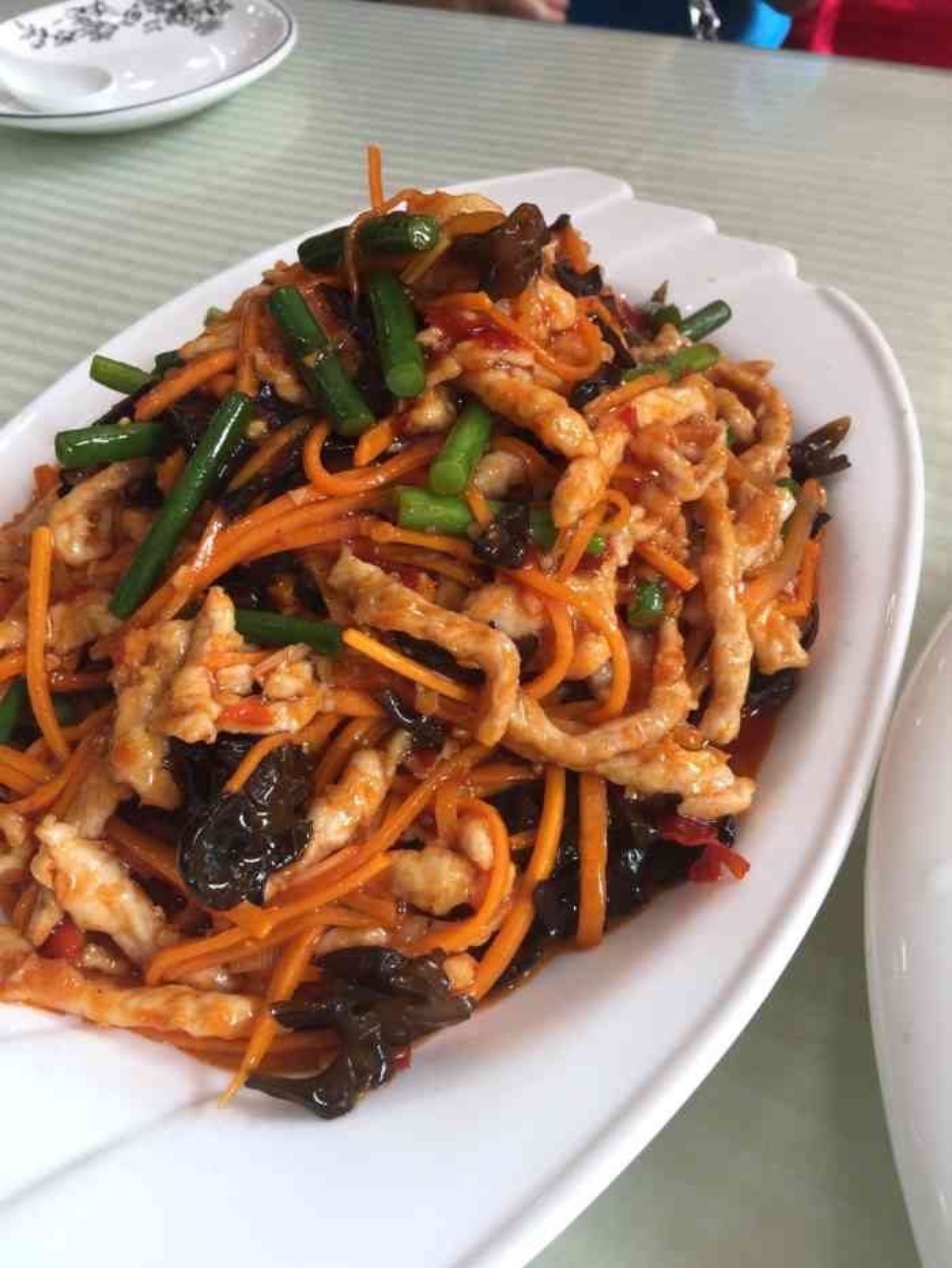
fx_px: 1063
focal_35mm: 29
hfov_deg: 48.2
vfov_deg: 61.7
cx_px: 476
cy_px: 634
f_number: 2.2
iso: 50
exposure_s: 1/100
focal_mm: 4.15
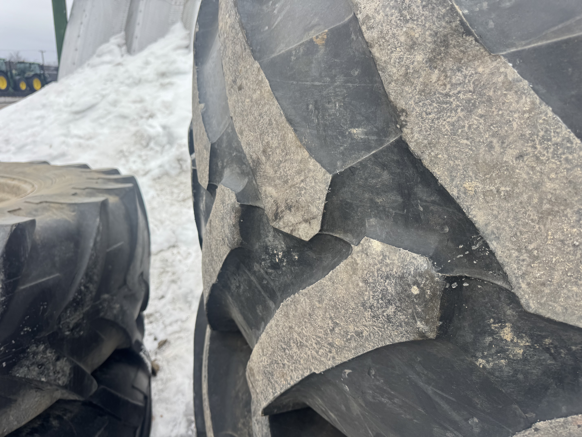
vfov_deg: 56.8
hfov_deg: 71.6
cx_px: 291
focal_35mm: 24
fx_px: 404
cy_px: 218
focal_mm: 6.76
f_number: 1.78
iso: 80
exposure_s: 1/633
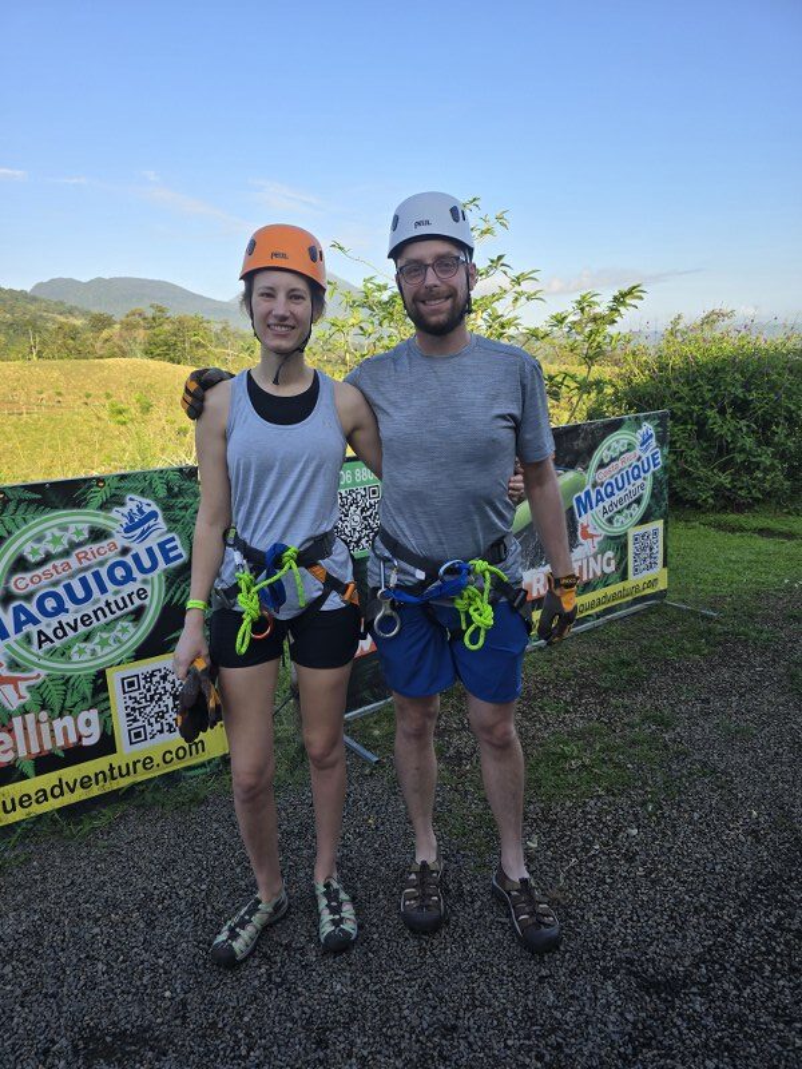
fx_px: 710
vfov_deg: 73.9
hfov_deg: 58.9
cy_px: 534
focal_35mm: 23
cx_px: 401
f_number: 1.7
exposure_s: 1/255
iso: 12
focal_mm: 6.3
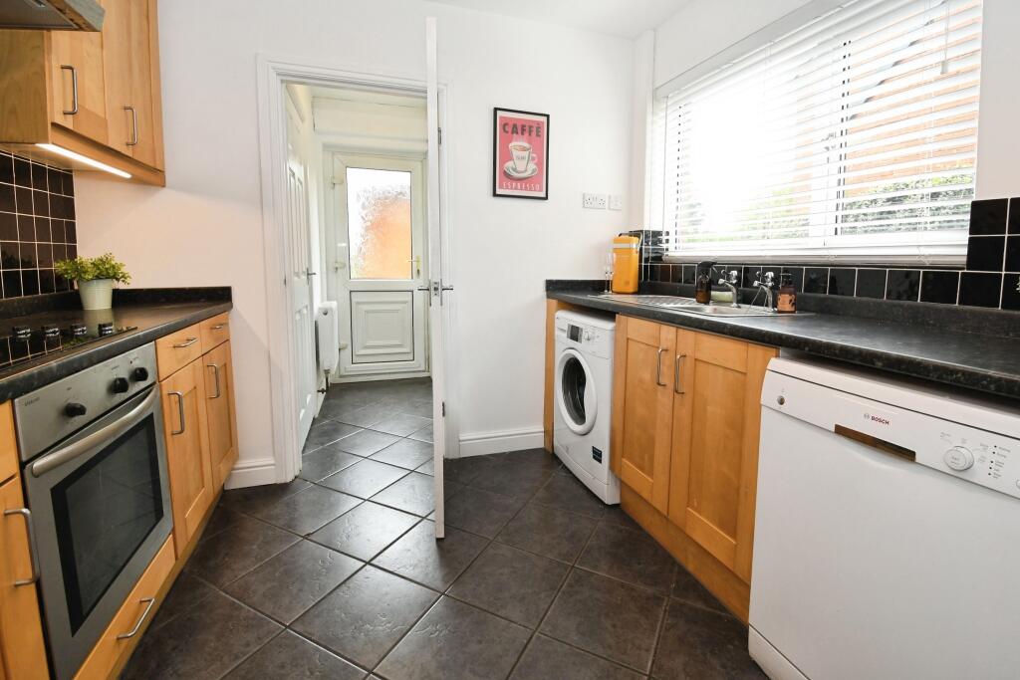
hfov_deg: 100.4
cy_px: 340
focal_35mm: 15
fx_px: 425
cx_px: 510
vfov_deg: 77.3
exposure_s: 1/80
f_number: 7.1
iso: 800
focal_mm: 10
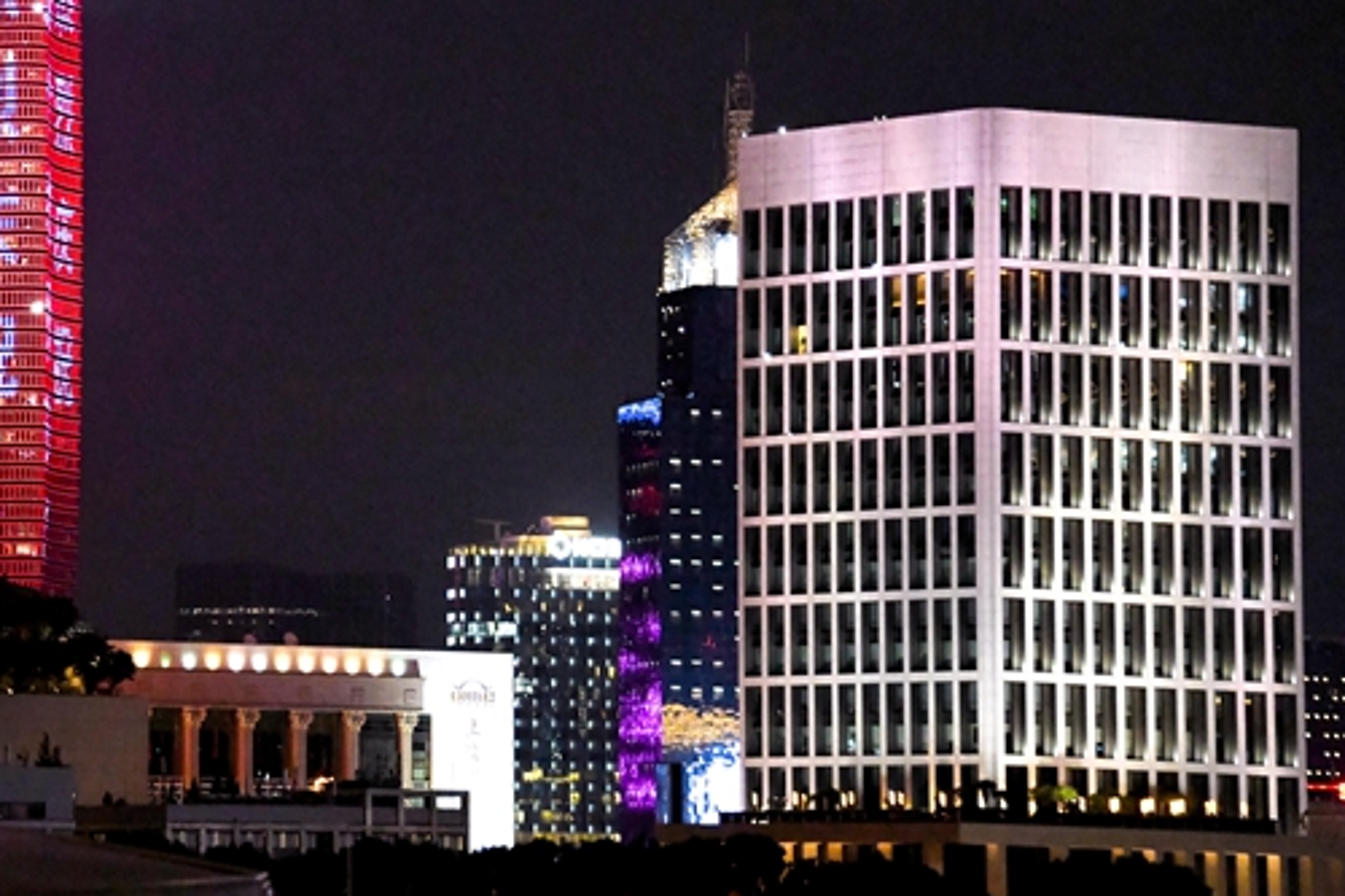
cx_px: 315
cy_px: 254
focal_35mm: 232
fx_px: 8664
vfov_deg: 5.9
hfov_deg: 8.9
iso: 10000
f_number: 5.6
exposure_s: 1/160
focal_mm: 145
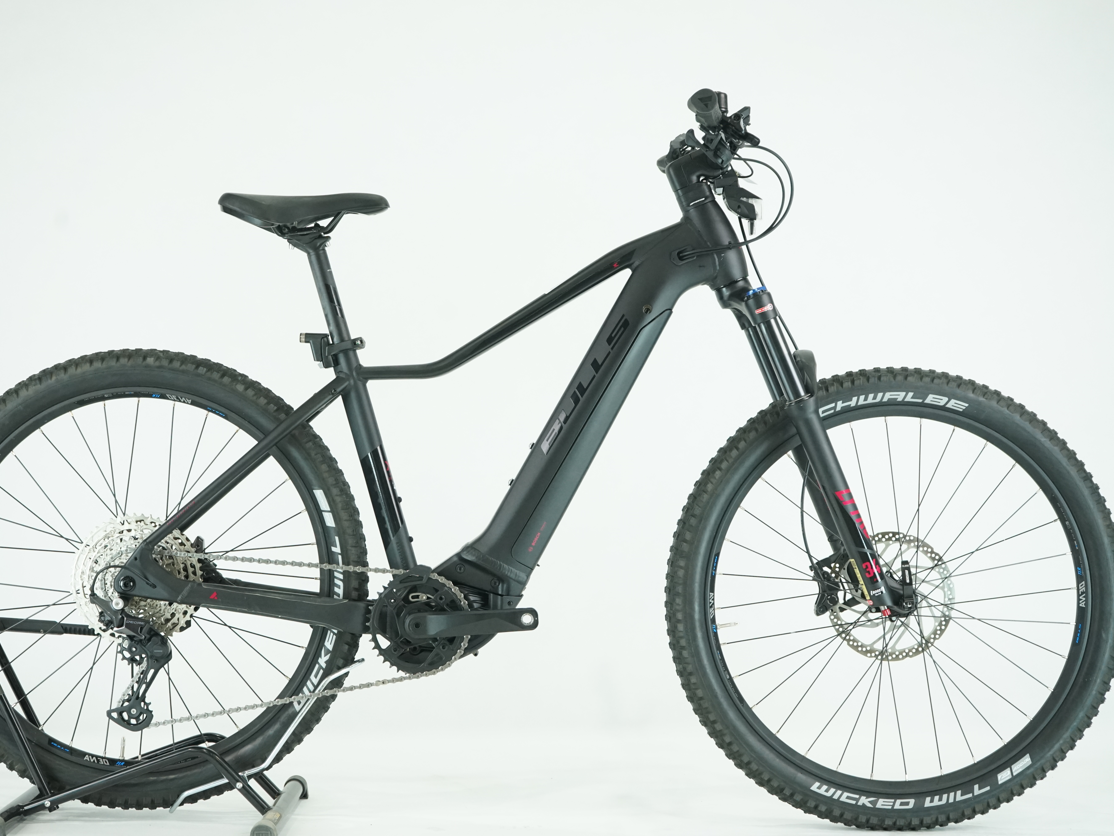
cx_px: 504
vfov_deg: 24.0
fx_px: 1963
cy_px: 417
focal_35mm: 61
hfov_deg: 31.7
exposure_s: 1/200
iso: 2500
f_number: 6.3
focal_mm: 56
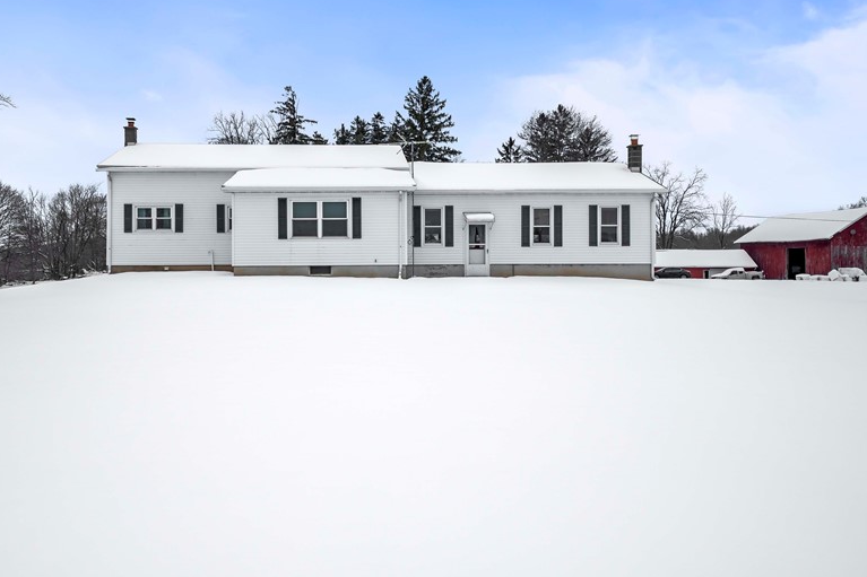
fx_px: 819
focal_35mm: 34
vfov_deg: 38.8
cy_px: 265
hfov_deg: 55.6
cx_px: 369
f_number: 2.8
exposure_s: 1/4000
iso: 100
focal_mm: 24
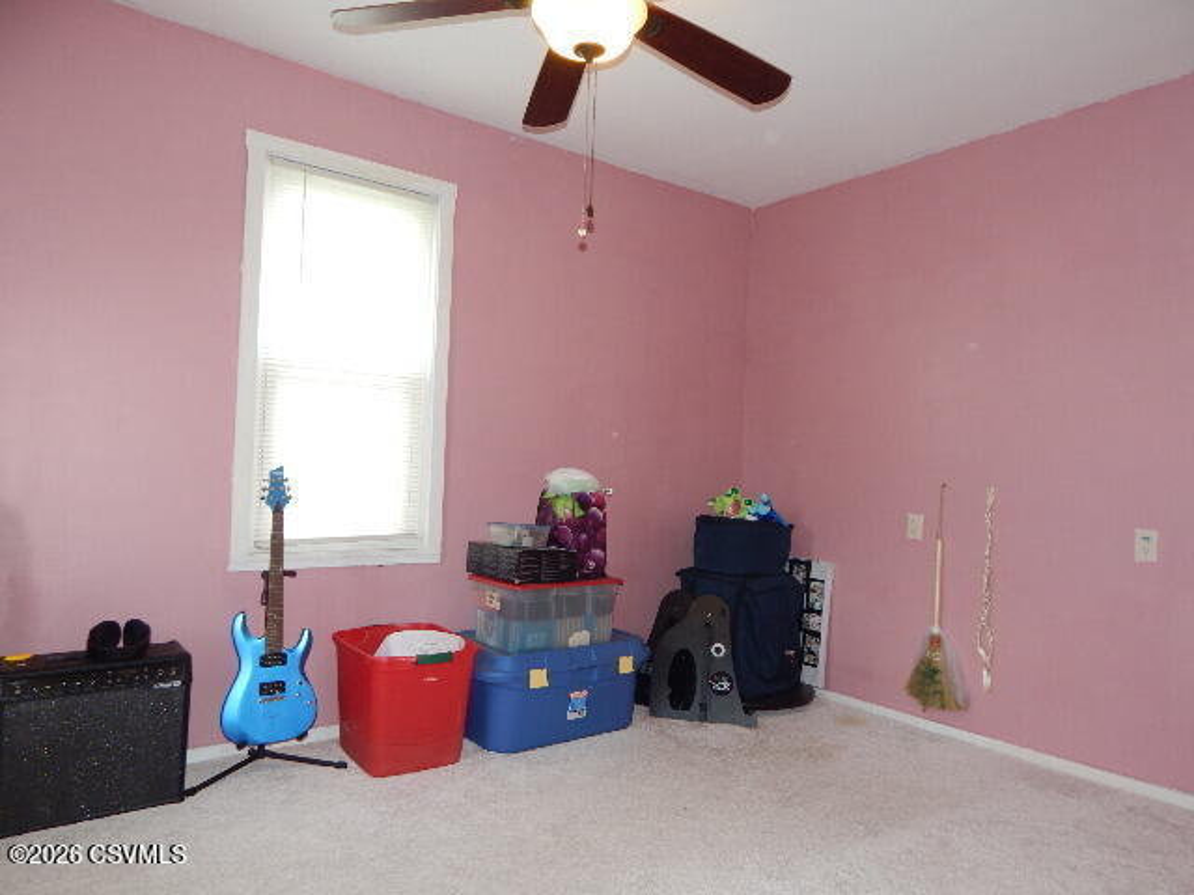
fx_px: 759
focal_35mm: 22
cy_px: 448
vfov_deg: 61.1
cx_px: 597
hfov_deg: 76.4
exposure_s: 1/30
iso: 125
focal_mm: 4
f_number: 3
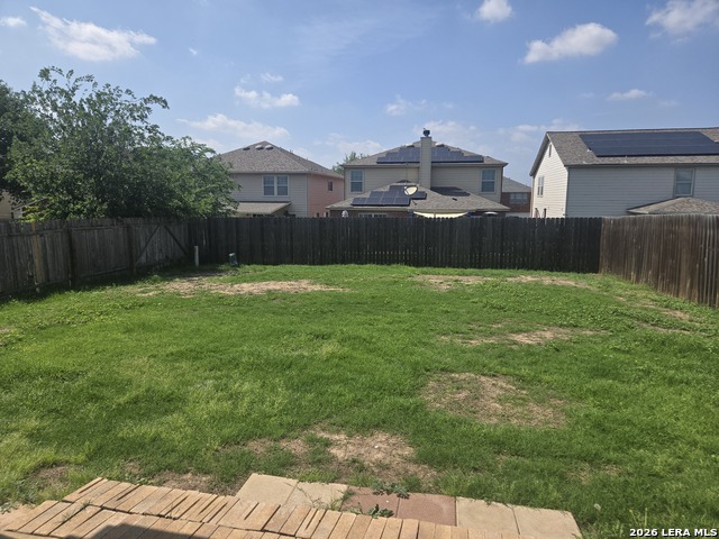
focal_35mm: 23
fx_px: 478
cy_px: 270
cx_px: 360
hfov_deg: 73.9
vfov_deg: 58.9
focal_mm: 5.4
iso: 25
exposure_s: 1/2314
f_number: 1.8
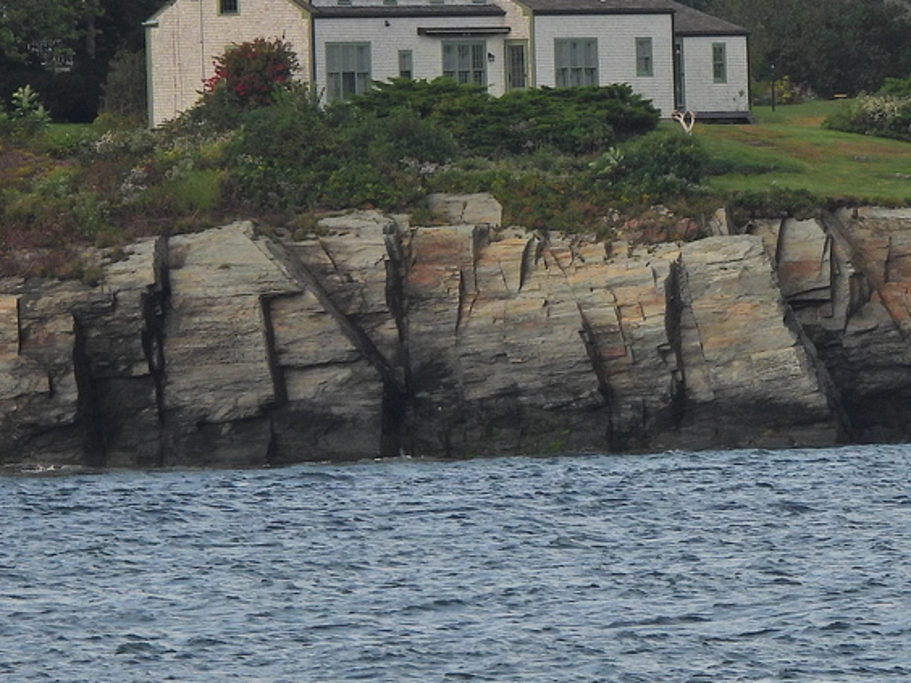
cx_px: 827
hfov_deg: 2.3
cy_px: -21
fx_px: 22712
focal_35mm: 863
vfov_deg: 1.7
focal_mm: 67.8
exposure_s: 1/640
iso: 100
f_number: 5
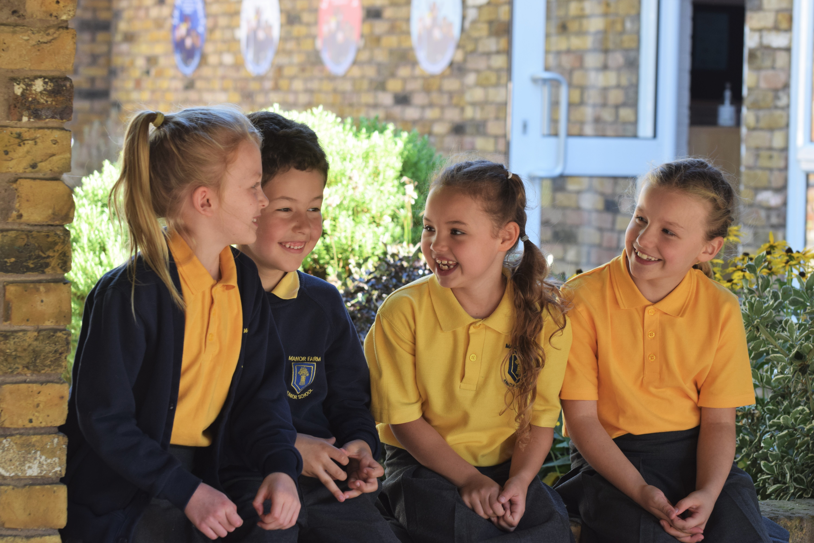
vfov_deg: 10.2
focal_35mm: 135
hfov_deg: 15.2
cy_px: 272
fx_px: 3052
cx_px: 407
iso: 400
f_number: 6.3
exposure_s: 1/160
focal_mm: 90
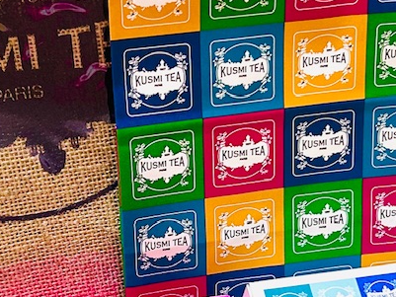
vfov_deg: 17.6
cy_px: 236
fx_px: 950
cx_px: 159
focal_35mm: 83
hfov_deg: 23.5
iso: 100
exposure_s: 1/50
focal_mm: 5.7
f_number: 1.5
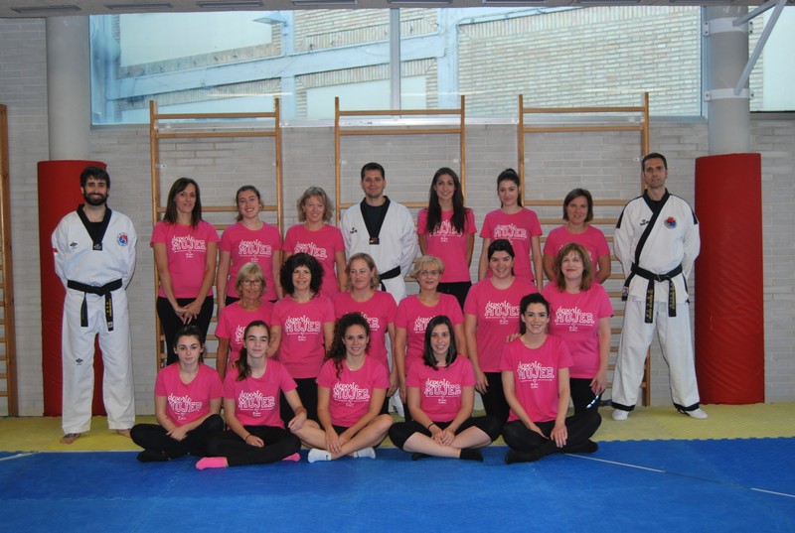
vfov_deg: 34.4
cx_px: 398
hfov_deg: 49.5
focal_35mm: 39
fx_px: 863
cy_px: 266
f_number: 4.2
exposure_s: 1/60
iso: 200
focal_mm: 26
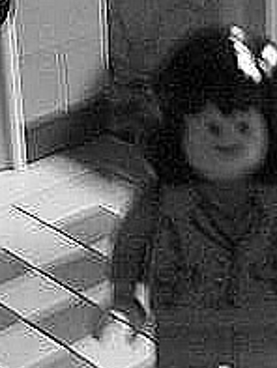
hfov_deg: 11.7
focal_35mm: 127
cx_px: 211
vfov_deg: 15.5
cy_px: 212
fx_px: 1354
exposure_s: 1/8
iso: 200
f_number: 2.7
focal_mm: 6
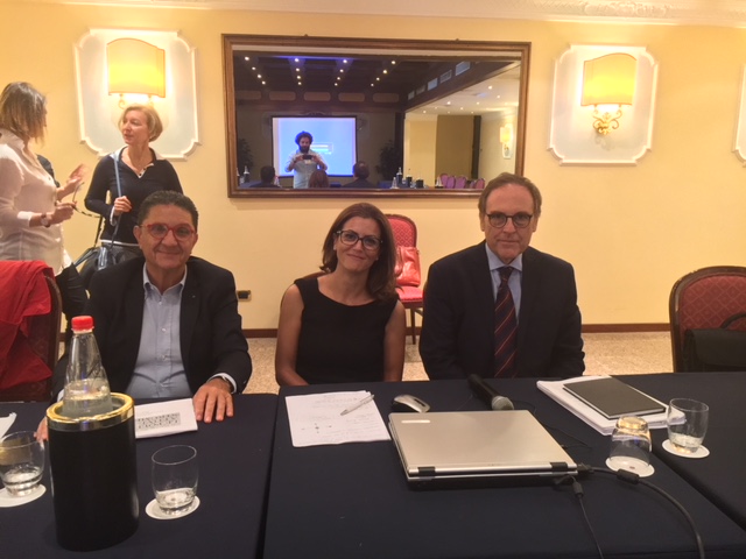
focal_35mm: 29
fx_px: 625
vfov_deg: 48.2
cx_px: 373
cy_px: 280
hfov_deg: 61.7
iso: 200
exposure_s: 1/25
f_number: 2.2
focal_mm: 4.15
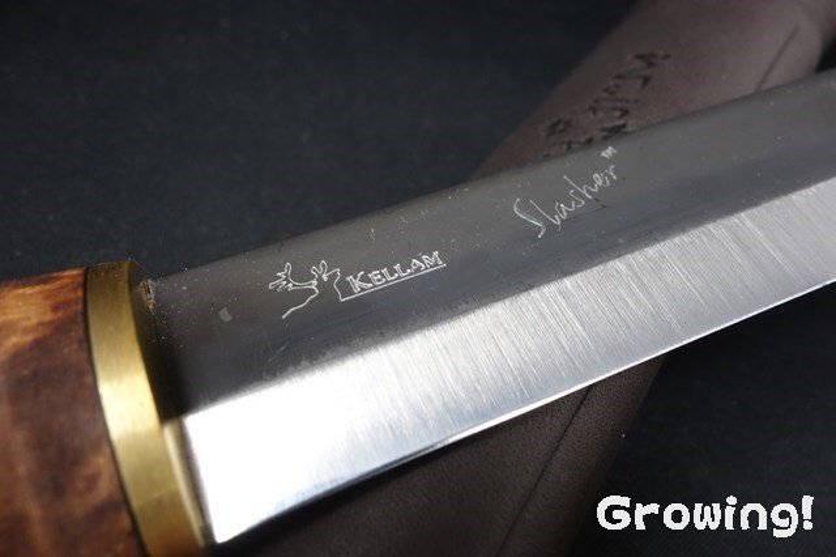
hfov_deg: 65.5
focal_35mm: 28
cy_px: 278
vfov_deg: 46.4
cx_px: 418
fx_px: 650
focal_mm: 10.4
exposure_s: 1/30
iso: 800
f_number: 7.1
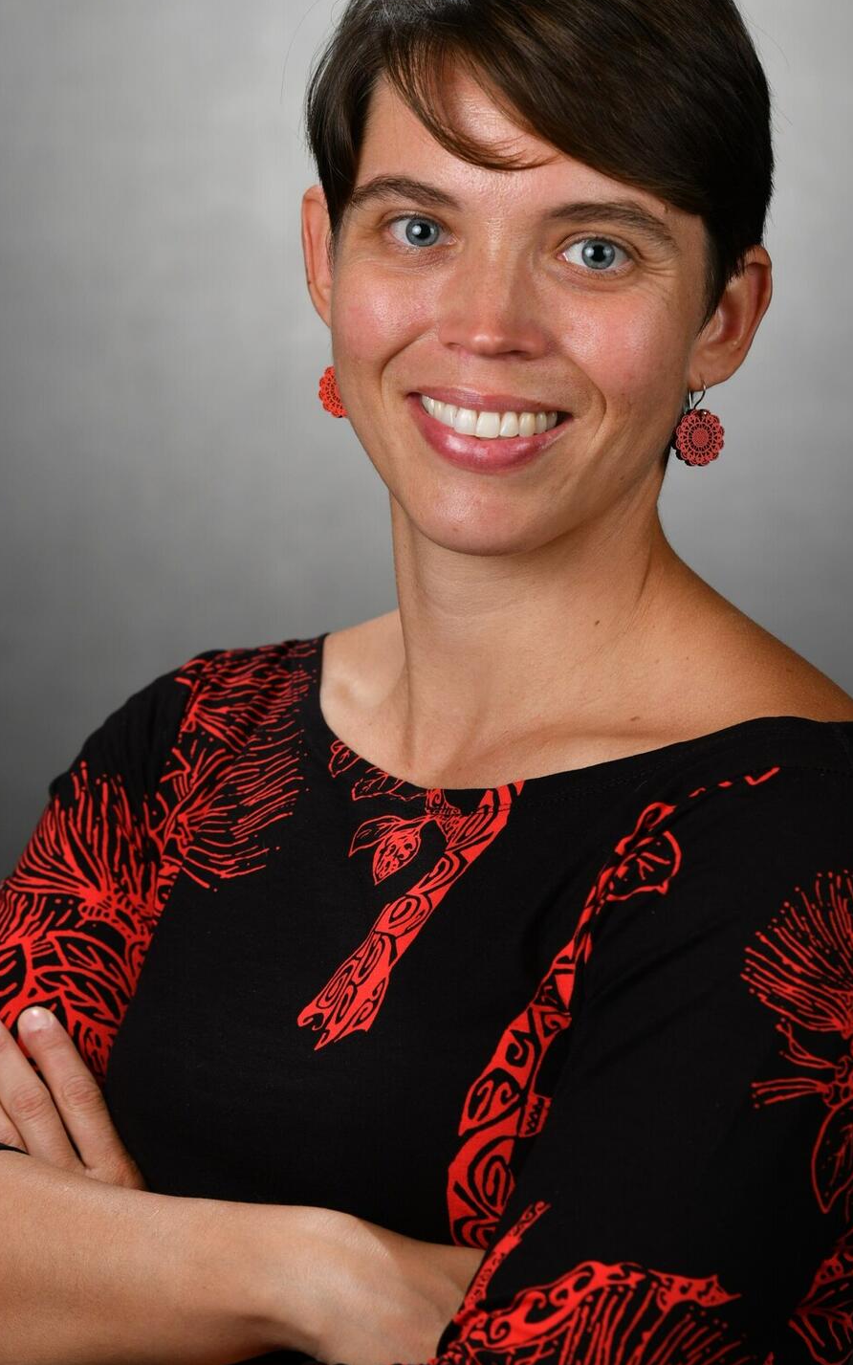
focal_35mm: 186
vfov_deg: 11.3
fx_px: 6918
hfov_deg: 7.1
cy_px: 703
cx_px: 430
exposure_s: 1/200
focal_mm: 130
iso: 64
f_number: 7.1
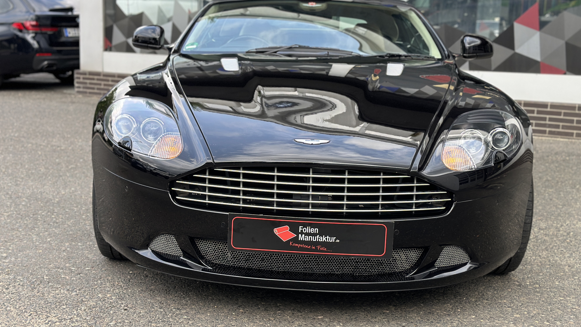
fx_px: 817
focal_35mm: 53
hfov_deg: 39.2
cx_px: 290
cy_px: 159
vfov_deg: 22.6
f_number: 1.78
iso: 80
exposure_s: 1/810
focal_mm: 6.86
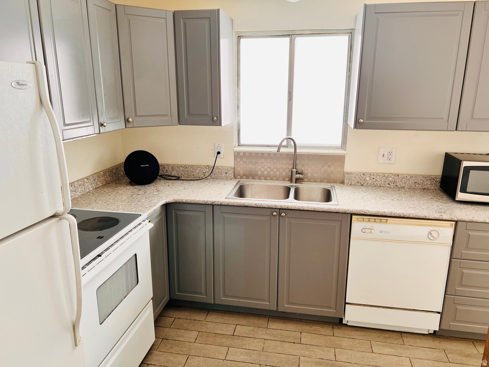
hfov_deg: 67.3
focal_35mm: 26
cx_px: 244
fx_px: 367
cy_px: 184
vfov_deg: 53.1
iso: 64
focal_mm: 5.7
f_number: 1.5
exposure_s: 1/124
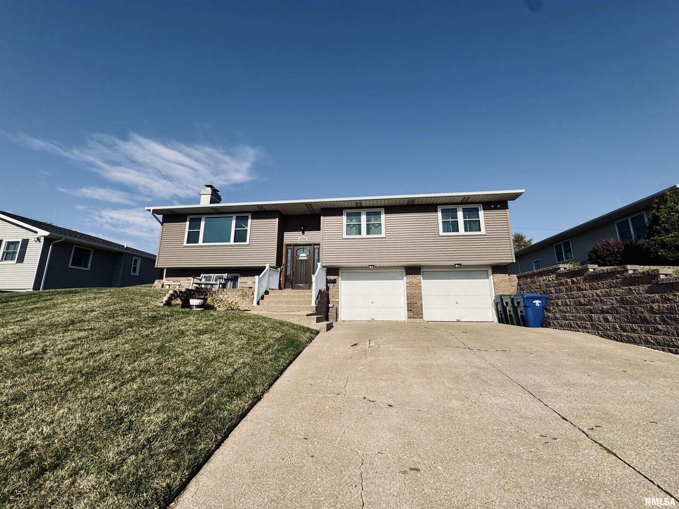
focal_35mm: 14
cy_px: 254
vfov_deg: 85.7
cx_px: 340
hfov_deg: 102.1
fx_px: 275
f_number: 2.2
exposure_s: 1/3906
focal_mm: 2.22
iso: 50
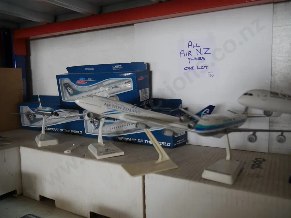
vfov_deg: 49.8
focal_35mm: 28
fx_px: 235
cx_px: 146
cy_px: 109
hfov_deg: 63.4
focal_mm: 14
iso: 250
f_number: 3.5
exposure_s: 1/60
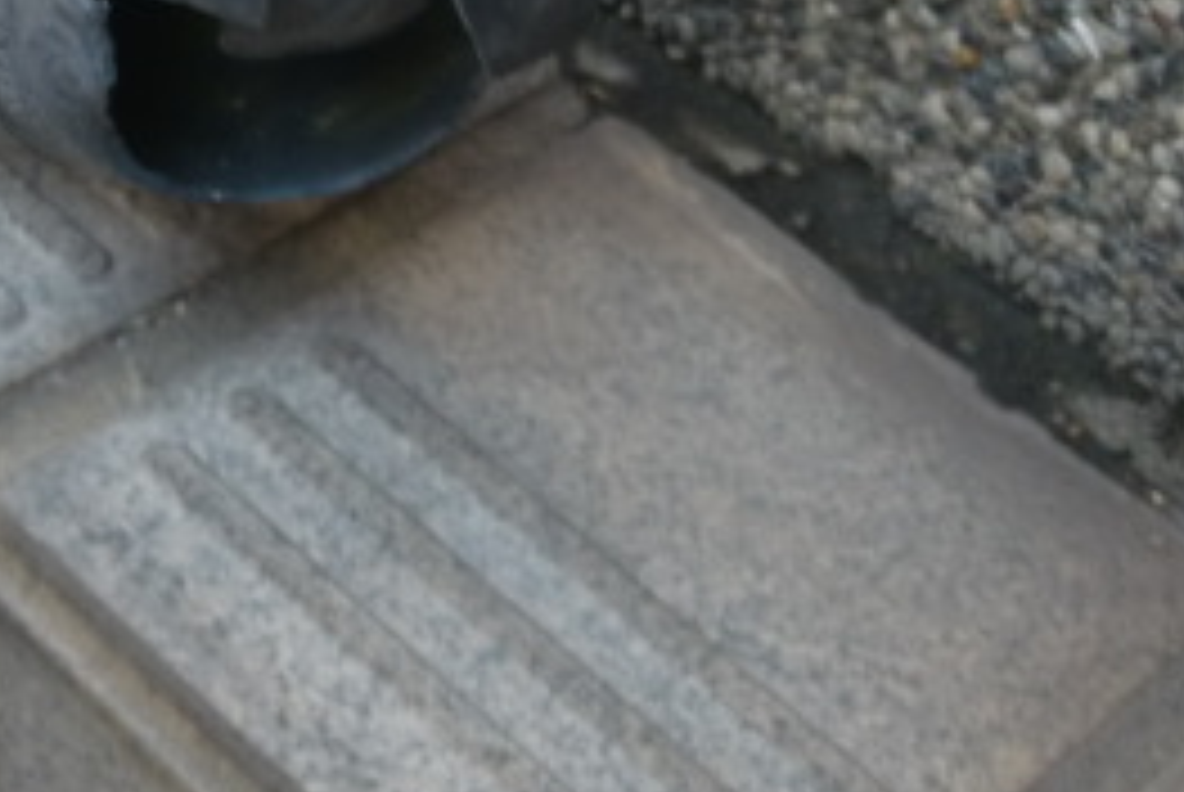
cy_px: 58
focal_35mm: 96
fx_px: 3161
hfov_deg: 21.0
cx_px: 261
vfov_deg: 14.1
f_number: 3.9
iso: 100
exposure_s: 1/60
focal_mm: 6.66
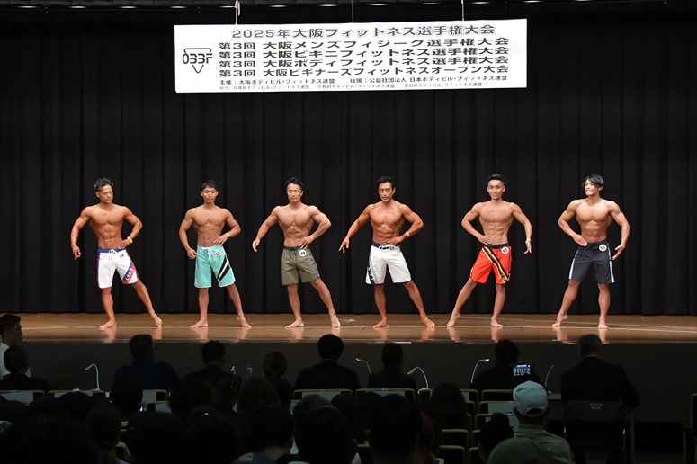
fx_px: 1800
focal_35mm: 93
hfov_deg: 21.9
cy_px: 232
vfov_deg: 14.7
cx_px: 348
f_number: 5.6
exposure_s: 1/400
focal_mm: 62
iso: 6400
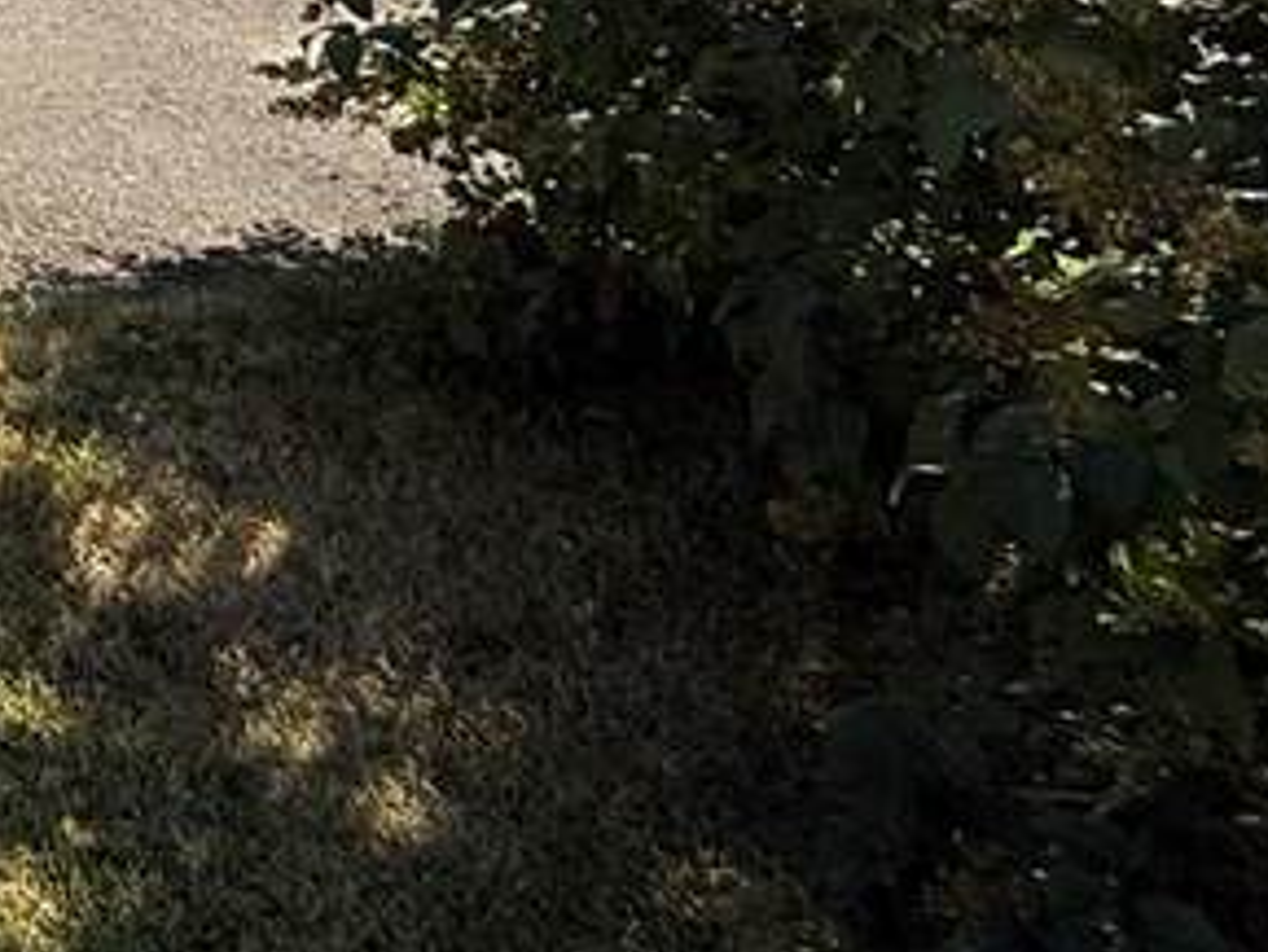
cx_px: -1233
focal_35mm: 62
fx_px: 2272
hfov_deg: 19.3
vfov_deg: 19.6
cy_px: -588
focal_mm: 2.22
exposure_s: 1/779
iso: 50
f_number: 2.2
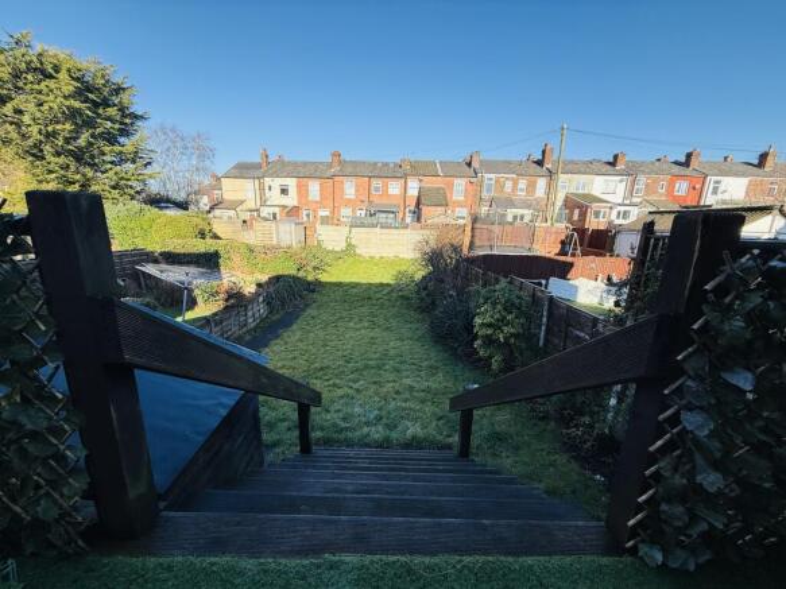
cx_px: 393
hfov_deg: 102.1
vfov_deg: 85.7
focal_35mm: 14
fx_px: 318
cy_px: 294
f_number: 2.2
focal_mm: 2.22
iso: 50
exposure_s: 1/841
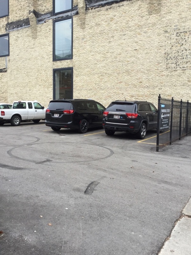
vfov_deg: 58.4
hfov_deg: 45.4
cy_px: 128
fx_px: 228
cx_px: 96
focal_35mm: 31
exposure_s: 1/120
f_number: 2.4
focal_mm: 3.3
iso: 40
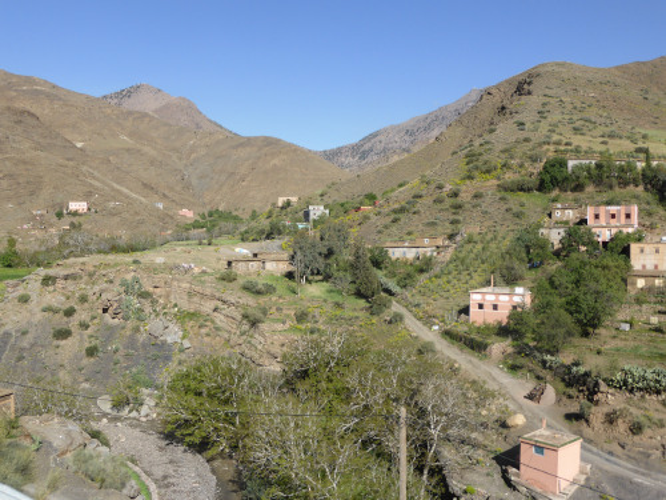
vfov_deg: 40.7
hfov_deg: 52.6
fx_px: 673
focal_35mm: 35
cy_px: 250
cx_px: 333
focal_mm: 6.1
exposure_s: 1/800
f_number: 3.7
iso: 100
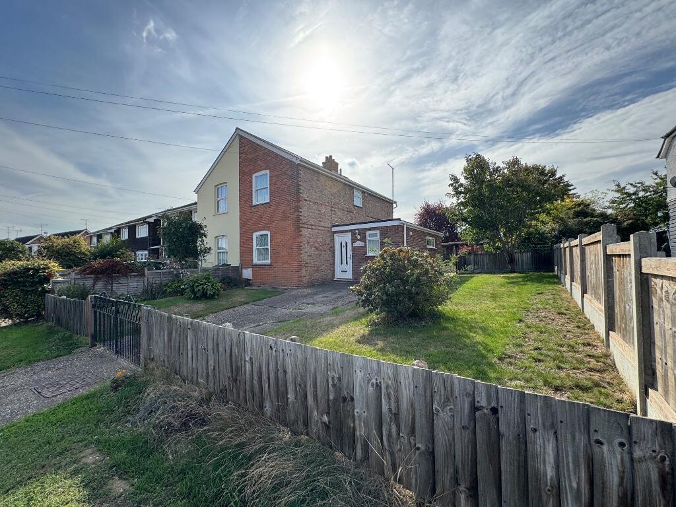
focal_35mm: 14
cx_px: 338
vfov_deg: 85.7
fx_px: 273
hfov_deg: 102.1
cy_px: 254
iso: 50
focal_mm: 2.22
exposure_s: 1/1143
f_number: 2.2
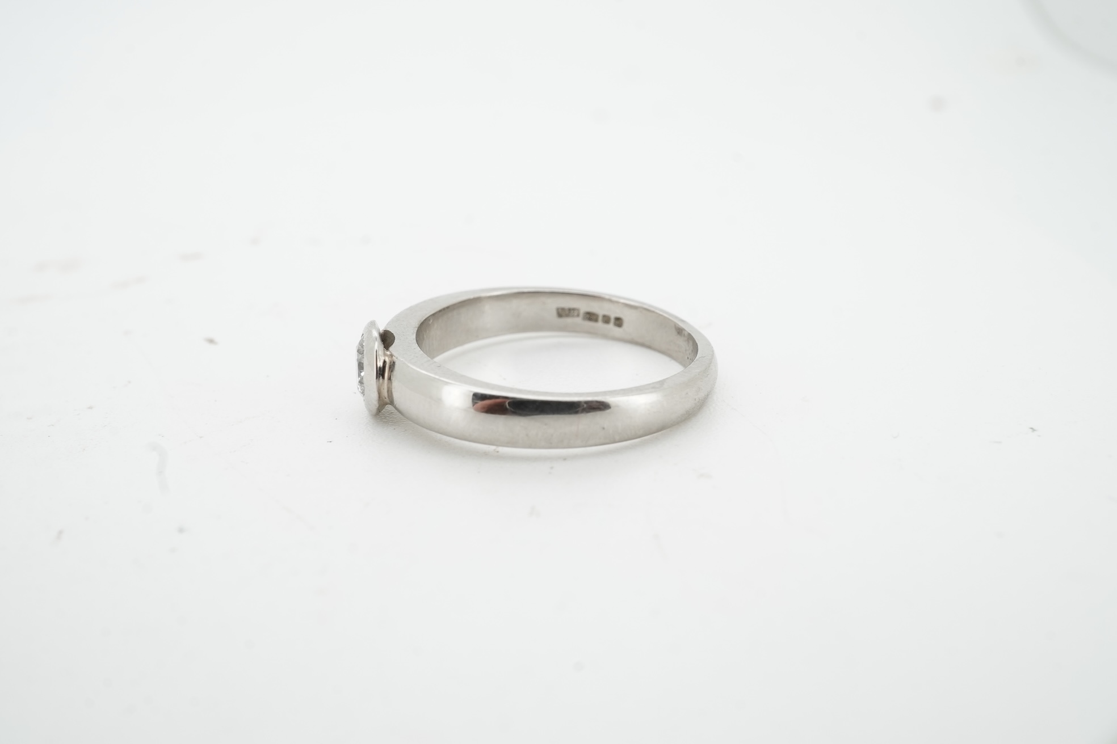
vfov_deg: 29.9
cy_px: 372
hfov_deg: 43.6
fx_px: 1396
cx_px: 558
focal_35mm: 45
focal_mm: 30
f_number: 22
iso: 250
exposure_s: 1/125
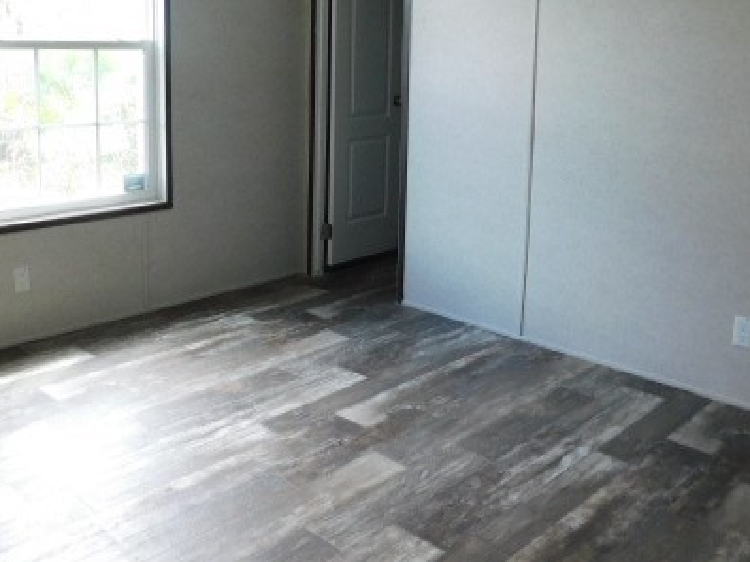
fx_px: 801
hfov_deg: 50.1
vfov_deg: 38.0
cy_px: 166
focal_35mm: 37
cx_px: 334
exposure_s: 1/30
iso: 160
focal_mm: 4
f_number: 3
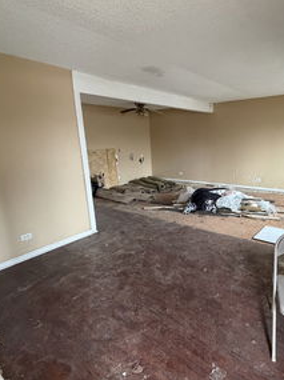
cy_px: 191
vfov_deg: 79.1
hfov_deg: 62.1
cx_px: 183
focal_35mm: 21
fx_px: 230
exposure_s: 1/60
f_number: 2.2
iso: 640
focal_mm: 2.22
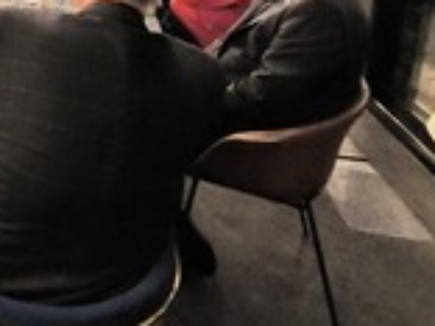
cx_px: -64
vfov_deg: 29.5
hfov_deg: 37.0
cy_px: -78
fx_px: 515
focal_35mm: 41
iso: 800
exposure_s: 1/25
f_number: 2.2
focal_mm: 1.65
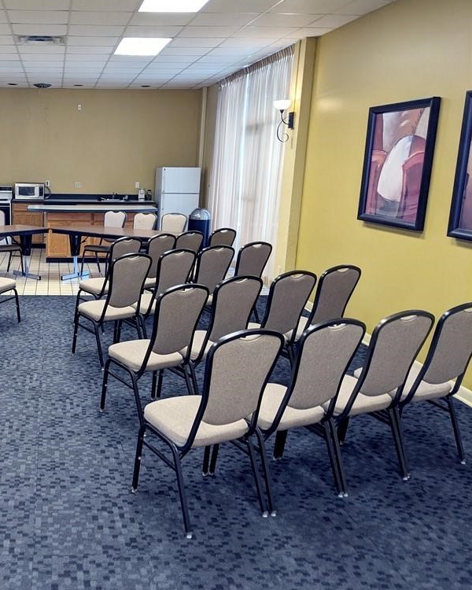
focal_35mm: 36
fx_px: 629
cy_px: 296
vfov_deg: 50.3
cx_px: 70
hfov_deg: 39.0
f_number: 1.73
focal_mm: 4.38
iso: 62
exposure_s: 1/24
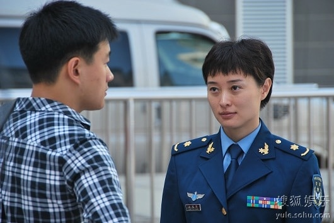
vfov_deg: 4.6
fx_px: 2785
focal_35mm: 300
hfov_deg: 6.9
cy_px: 112
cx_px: 167
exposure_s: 1/60
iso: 100
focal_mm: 200
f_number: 5.6
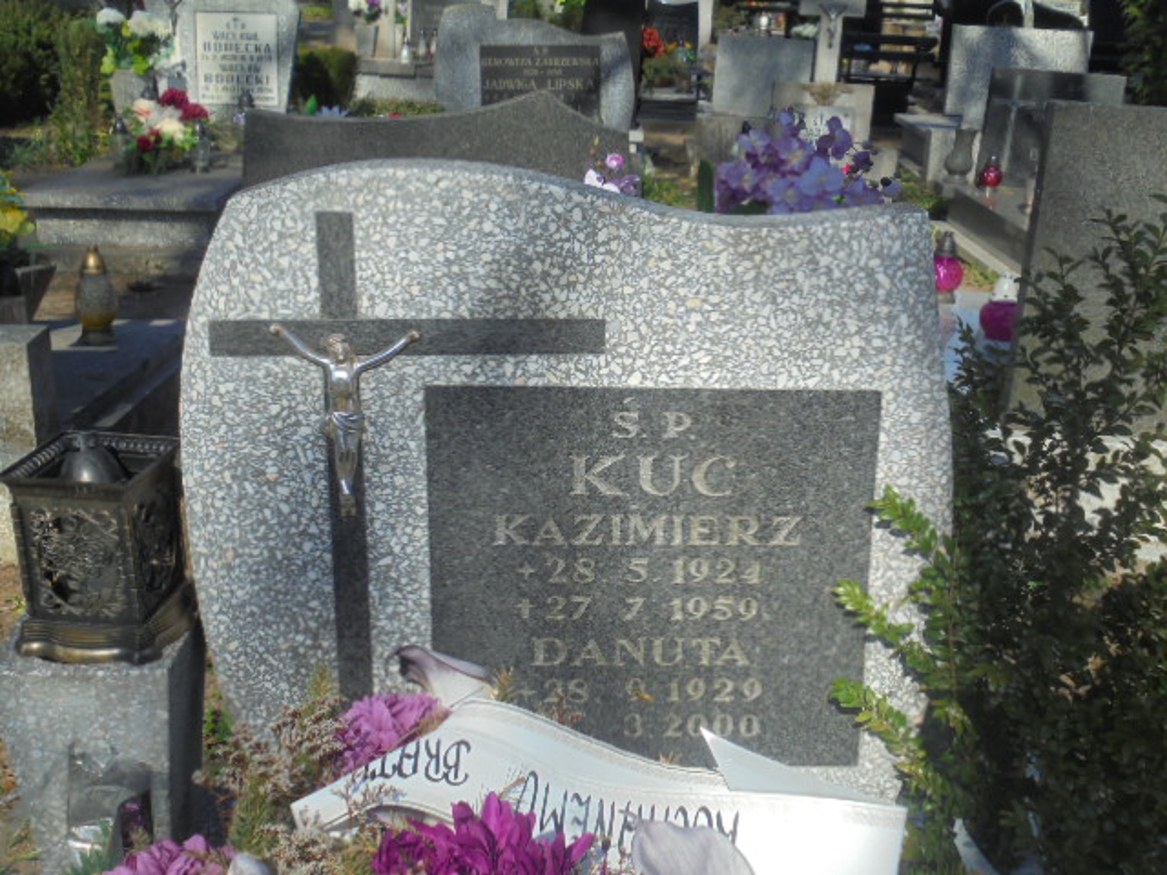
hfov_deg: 43.9
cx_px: 584
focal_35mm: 43
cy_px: 438
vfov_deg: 33.6
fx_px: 1450
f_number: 4.5
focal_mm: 7.8
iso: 100
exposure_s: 1/640
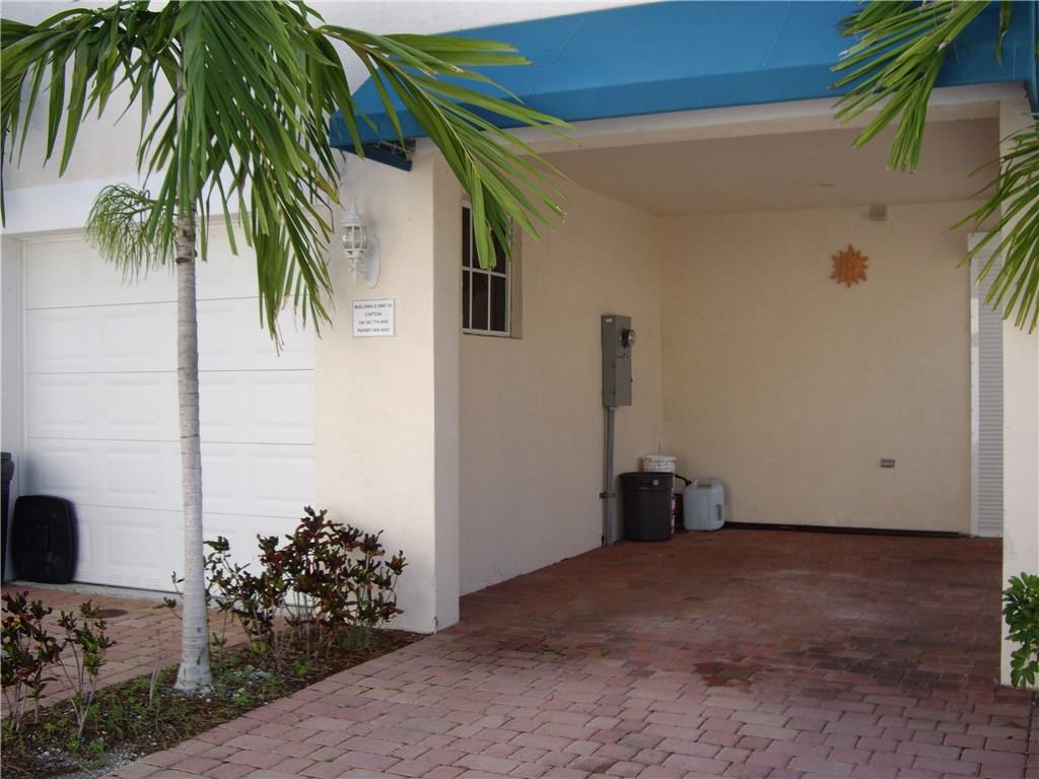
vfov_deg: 37.7
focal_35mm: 38
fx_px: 1141
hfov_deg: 49.0
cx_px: 520
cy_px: 390
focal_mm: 7.9
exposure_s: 1/250
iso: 64
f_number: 2.8
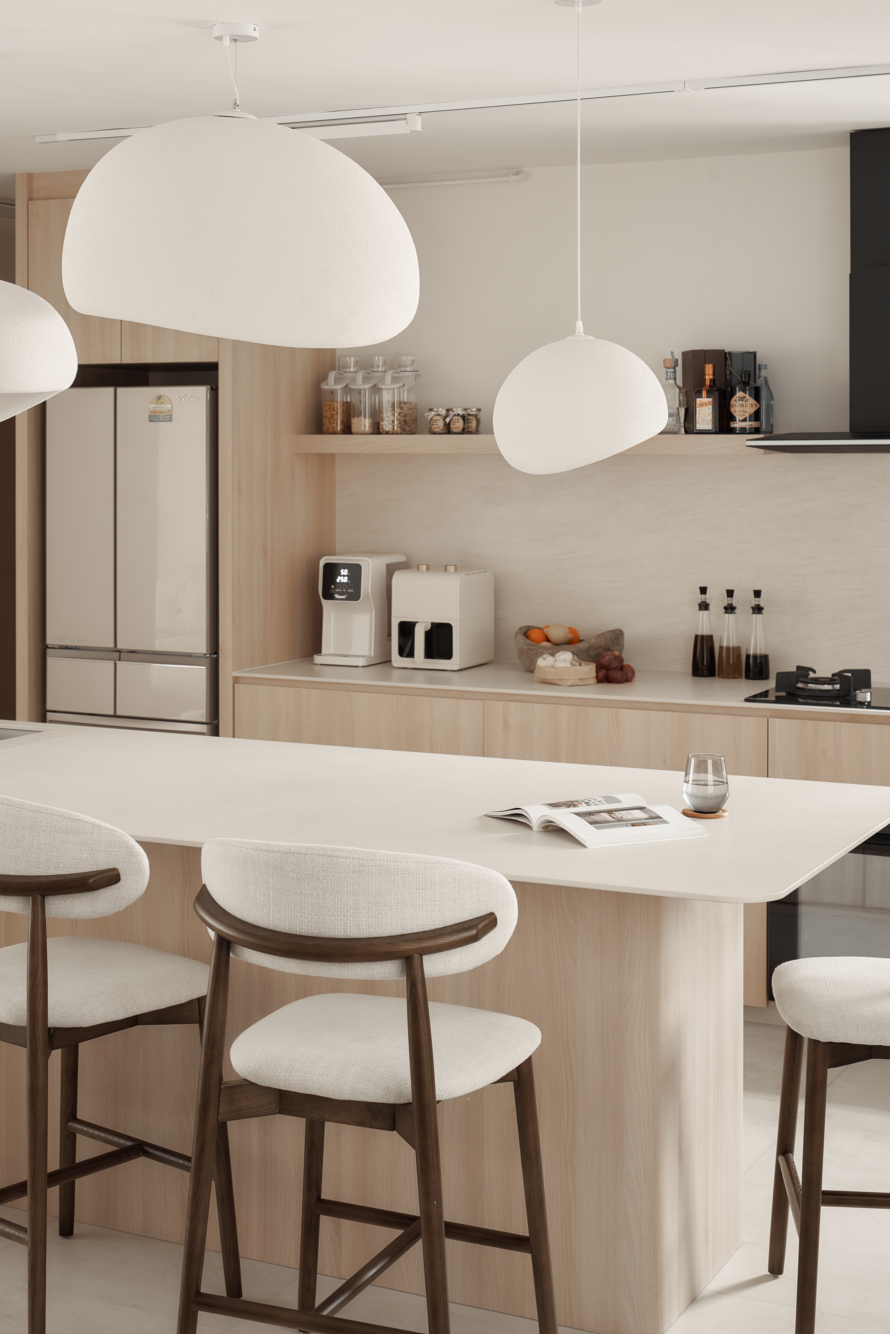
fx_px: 2002
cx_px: 476
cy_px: 673
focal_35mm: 54
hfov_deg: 25.1
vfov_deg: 36.9
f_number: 8
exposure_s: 1/2
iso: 100
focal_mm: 50
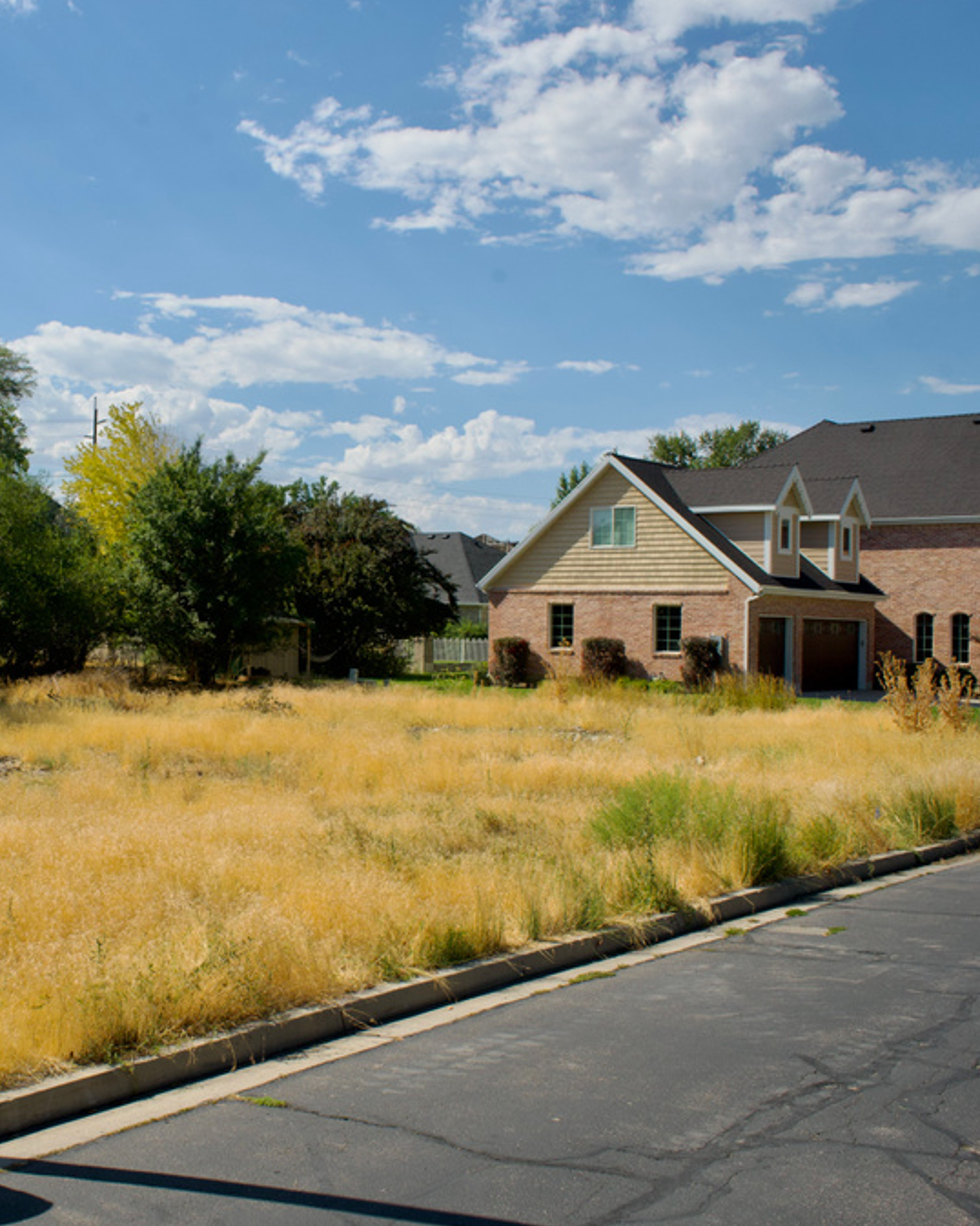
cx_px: 222
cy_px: 609
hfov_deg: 36.3
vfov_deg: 45.8
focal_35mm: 40
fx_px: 1451
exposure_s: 1/640
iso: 200
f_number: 11
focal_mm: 28
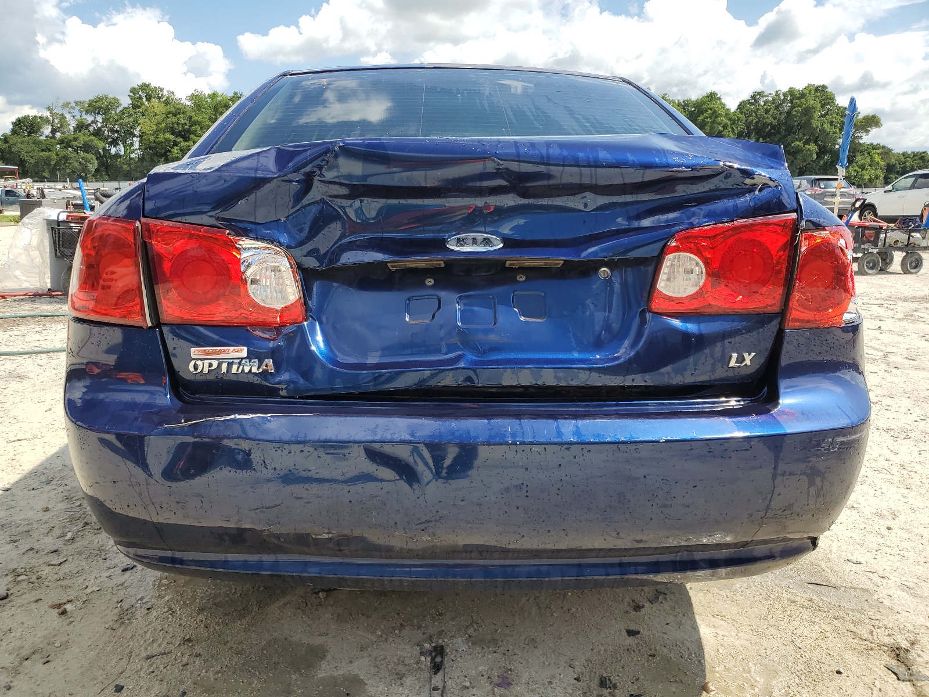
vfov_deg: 53.1
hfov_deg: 67.3
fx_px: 698
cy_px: 348
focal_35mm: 26
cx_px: 464
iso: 50
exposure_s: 1/2500
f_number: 1.5
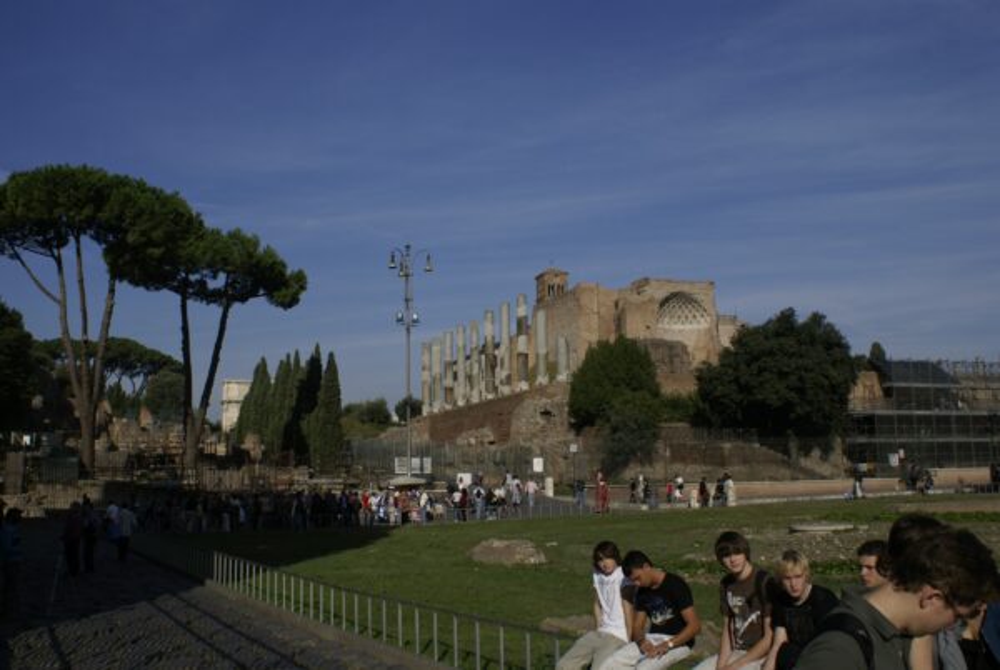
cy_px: 335
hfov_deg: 57.2
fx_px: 918
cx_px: 500
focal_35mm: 33
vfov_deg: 40.1
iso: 100
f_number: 10
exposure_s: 1/400
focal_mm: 22
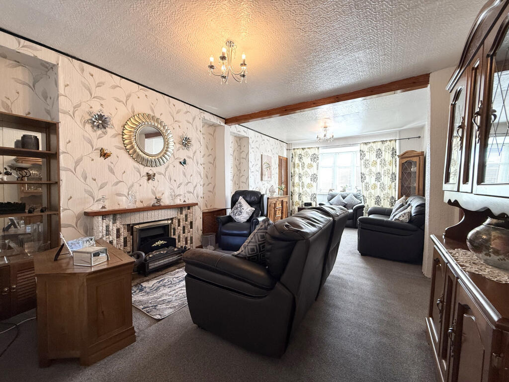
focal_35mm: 14
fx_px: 206
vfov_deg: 85.7
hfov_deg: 102.1
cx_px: 254
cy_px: 191
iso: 100
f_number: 2.2
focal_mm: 2.22
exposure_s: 1/100
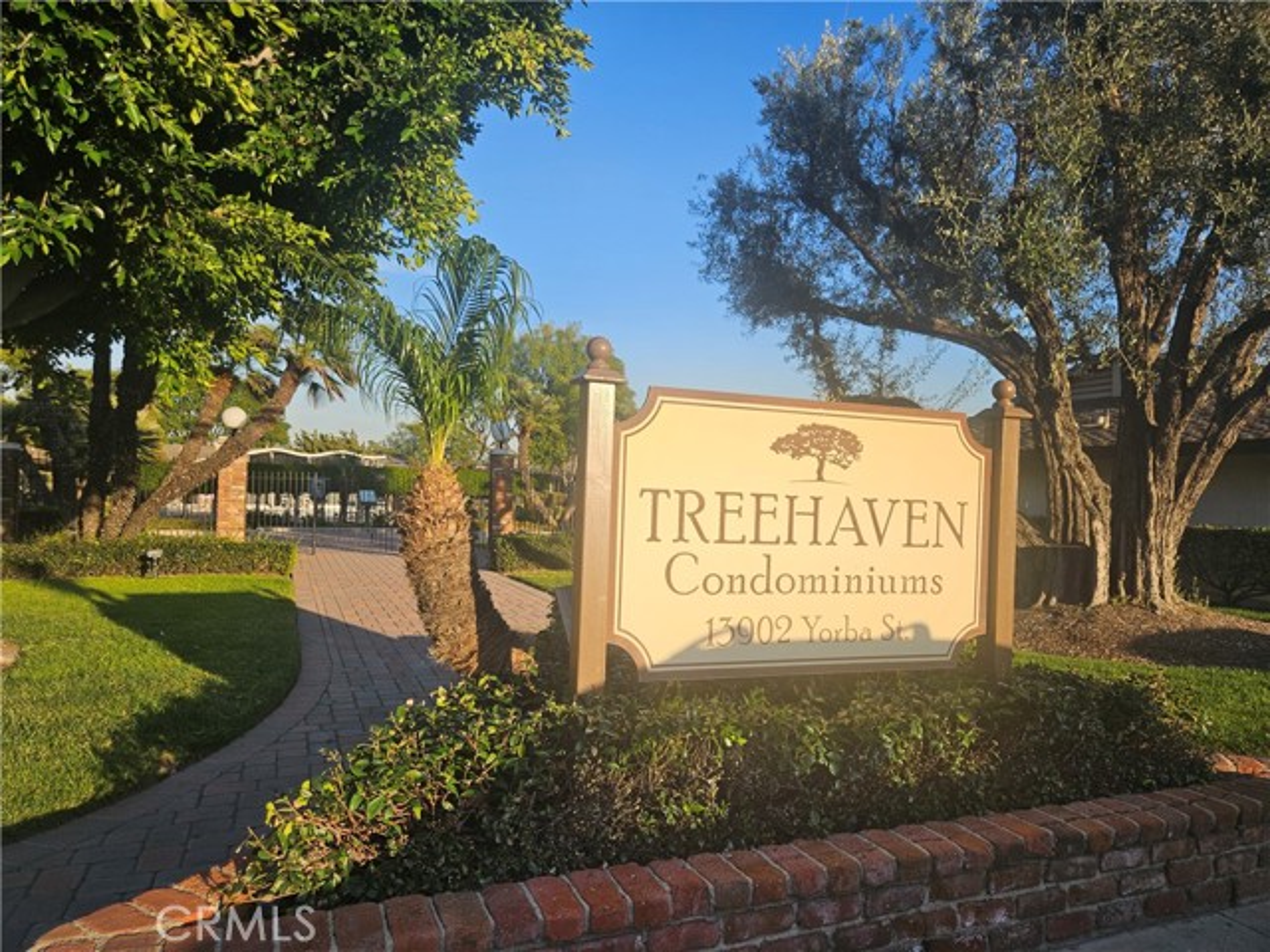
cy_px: 476
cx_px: 635
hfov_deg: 73.9
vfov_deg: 58.9
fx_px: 844
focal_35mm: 23
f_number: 1.8
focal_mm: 5.4
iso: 25
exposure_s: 1/1145
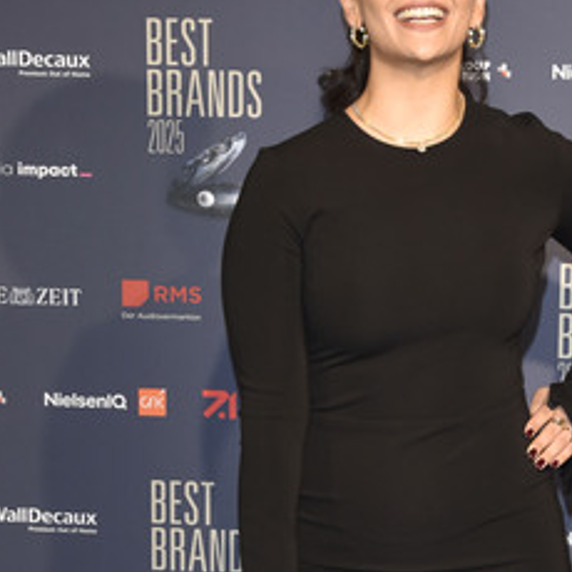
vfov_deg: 21.6
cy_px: 201
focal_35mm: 80
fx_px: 1496
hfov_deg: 21.5
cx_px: 427
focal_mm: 48
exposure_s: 1/200
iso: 1250
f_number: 7.1
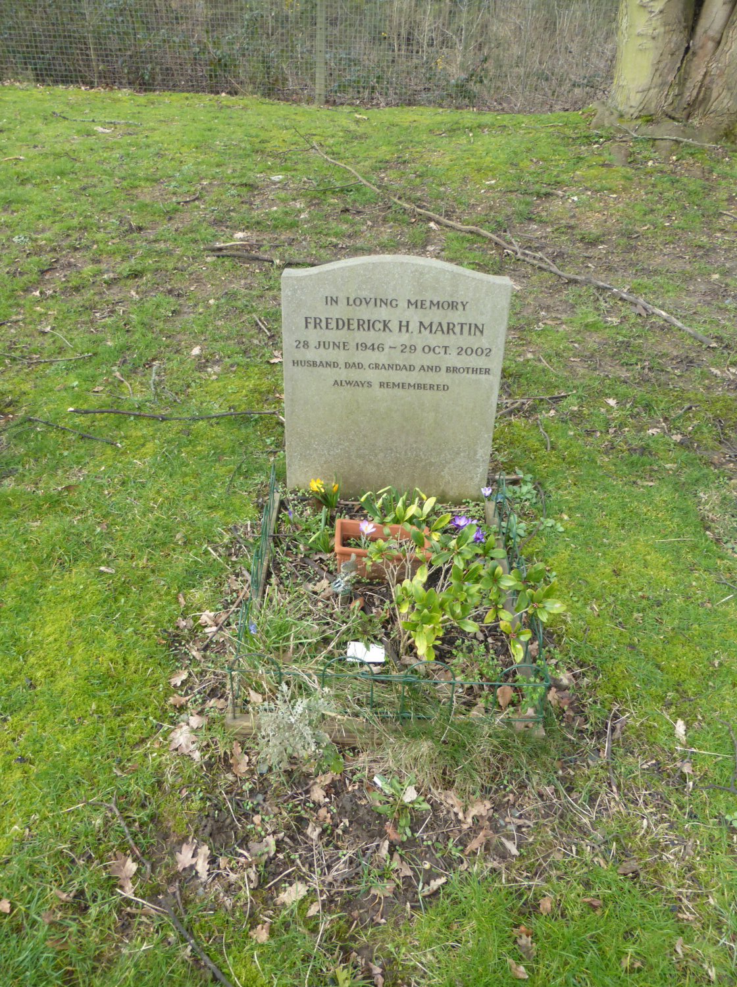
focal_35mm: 25
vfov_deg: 69.5
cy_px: 494
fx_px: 712
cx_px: 368
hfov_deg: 54.7
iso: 200
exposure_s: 1/200
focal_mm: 4.3
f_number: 3.5
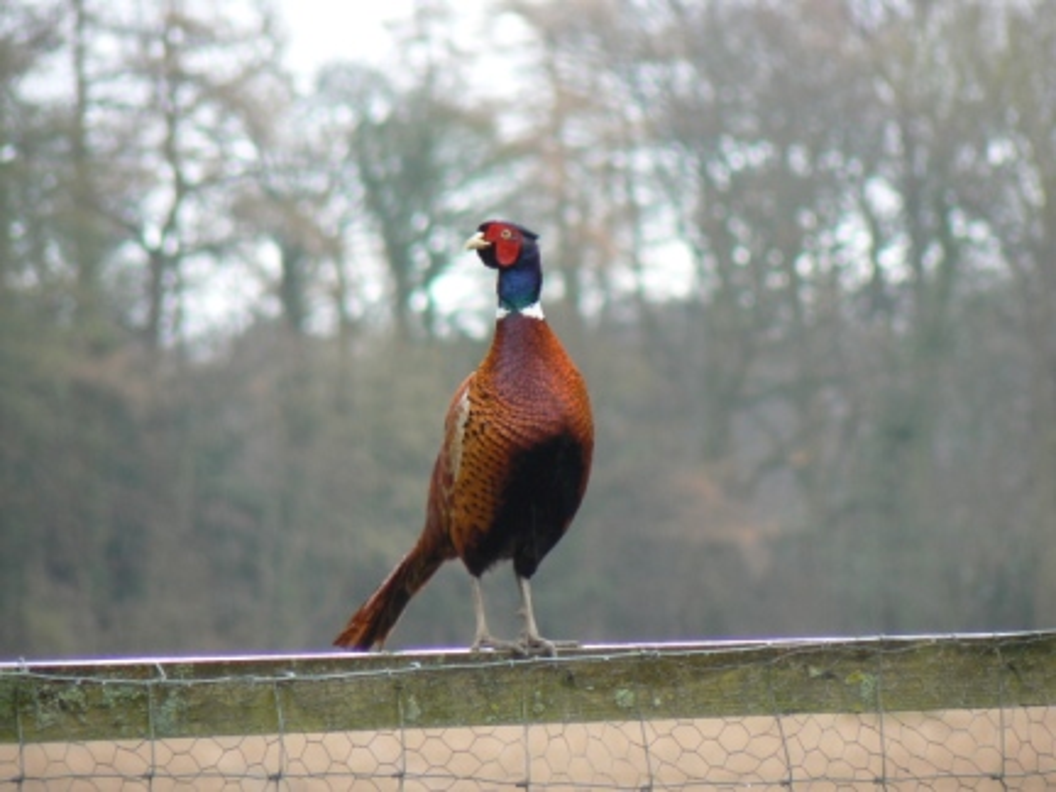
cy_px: 396
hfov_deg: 5.0
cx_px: 528
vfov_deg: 3.7
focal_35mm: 400
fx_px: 12202
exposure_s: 1/60
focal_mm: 66.7
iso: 80
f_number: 3.3
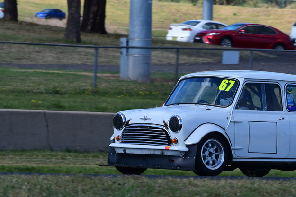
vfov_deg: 3.6
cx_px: 184
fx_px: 3158
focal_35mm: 384
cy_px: 88
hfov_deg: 5.4
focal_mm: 200
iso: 500
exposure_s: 1/640
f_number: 11
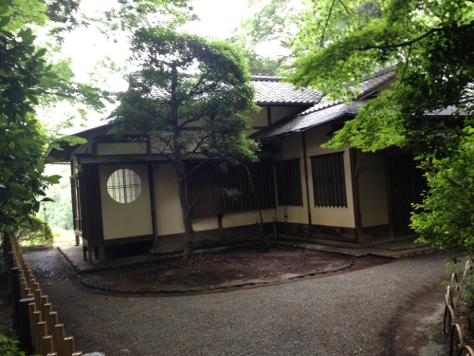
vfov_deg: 40.7
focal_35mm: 35
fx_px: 479
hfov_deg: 52.6
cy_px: 178
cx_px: 237
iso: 50
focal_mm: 4.28
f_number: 2.4
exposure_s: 1/24
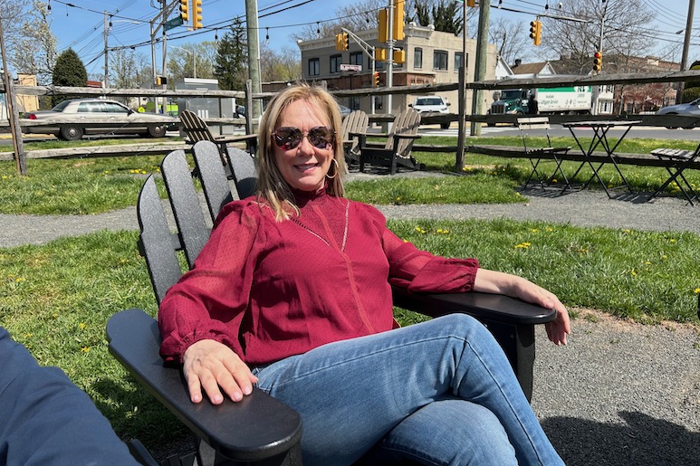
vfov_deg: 46.4
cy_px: 223
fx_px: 544
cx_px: 359
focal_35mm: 28
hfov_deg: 65.5
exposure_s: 1/2841
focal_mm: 5.7
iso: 50
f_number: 1.5
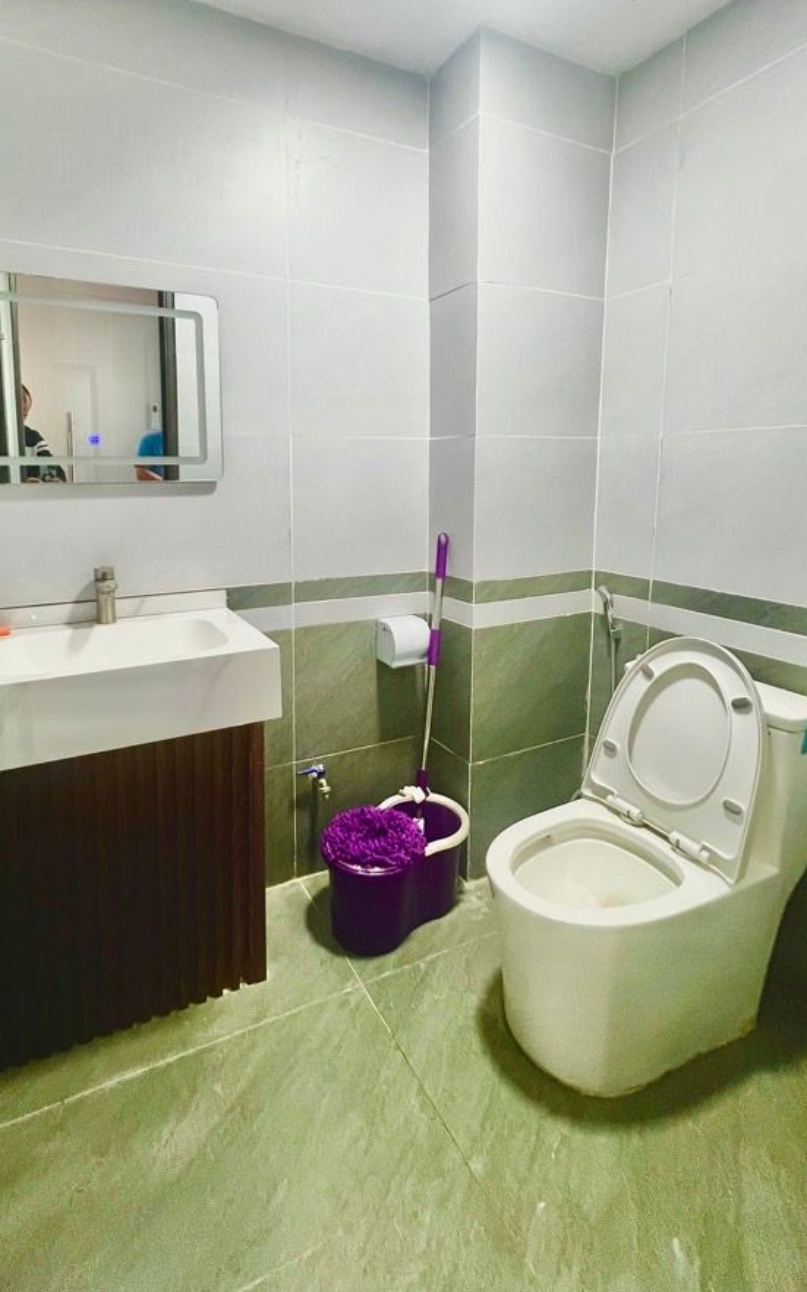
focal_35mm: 16
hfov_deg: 70.8
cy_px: 548
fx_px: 563
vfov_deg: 97.1
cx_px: 340
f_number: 1.8
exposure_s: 1/99
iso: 250
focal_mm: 1.57
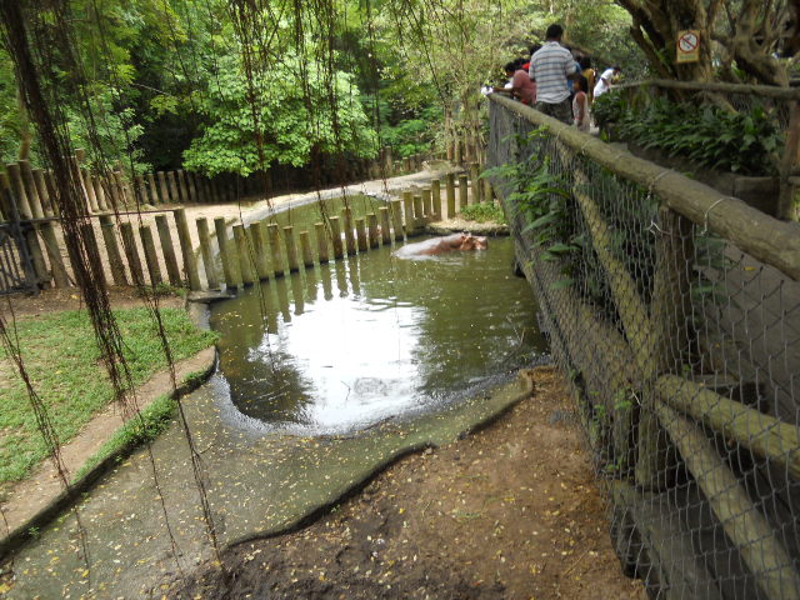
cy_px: 300
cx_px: 400
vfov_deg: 51.4
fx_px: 624
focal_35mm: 27
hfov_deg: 65.3
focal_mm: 4.9
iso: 80
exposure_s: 1/80
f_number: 3.2
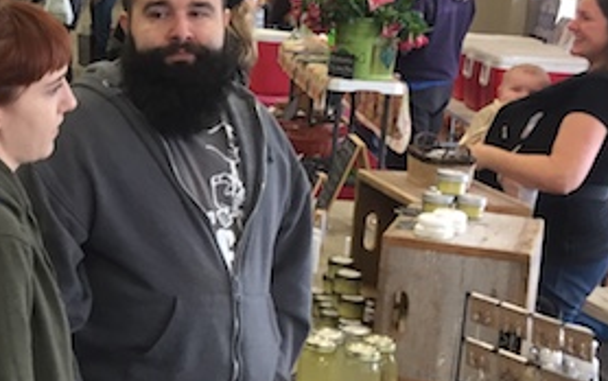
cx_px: -85
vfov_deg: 15.7
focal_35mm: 83
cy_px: 128
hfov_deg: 23.2
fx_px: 1376
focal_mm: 4.15
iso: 80
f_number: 2.2
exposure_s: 1/30
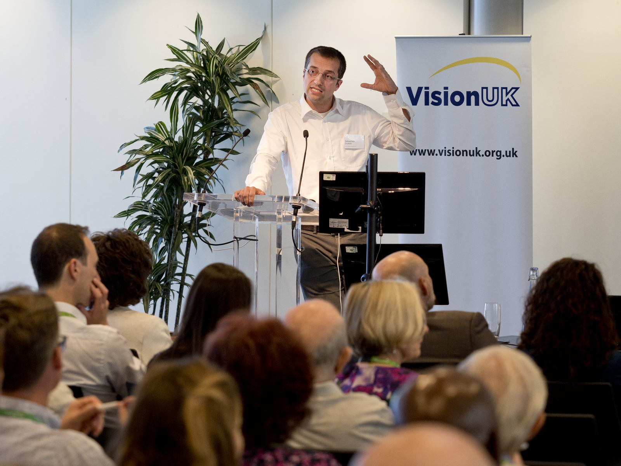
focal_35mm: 150
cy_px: 233
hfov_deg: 13.2
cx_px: 310
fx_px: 2691
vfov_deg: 9.9
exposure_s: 1/125
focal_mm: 75
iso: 800
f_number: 3.2
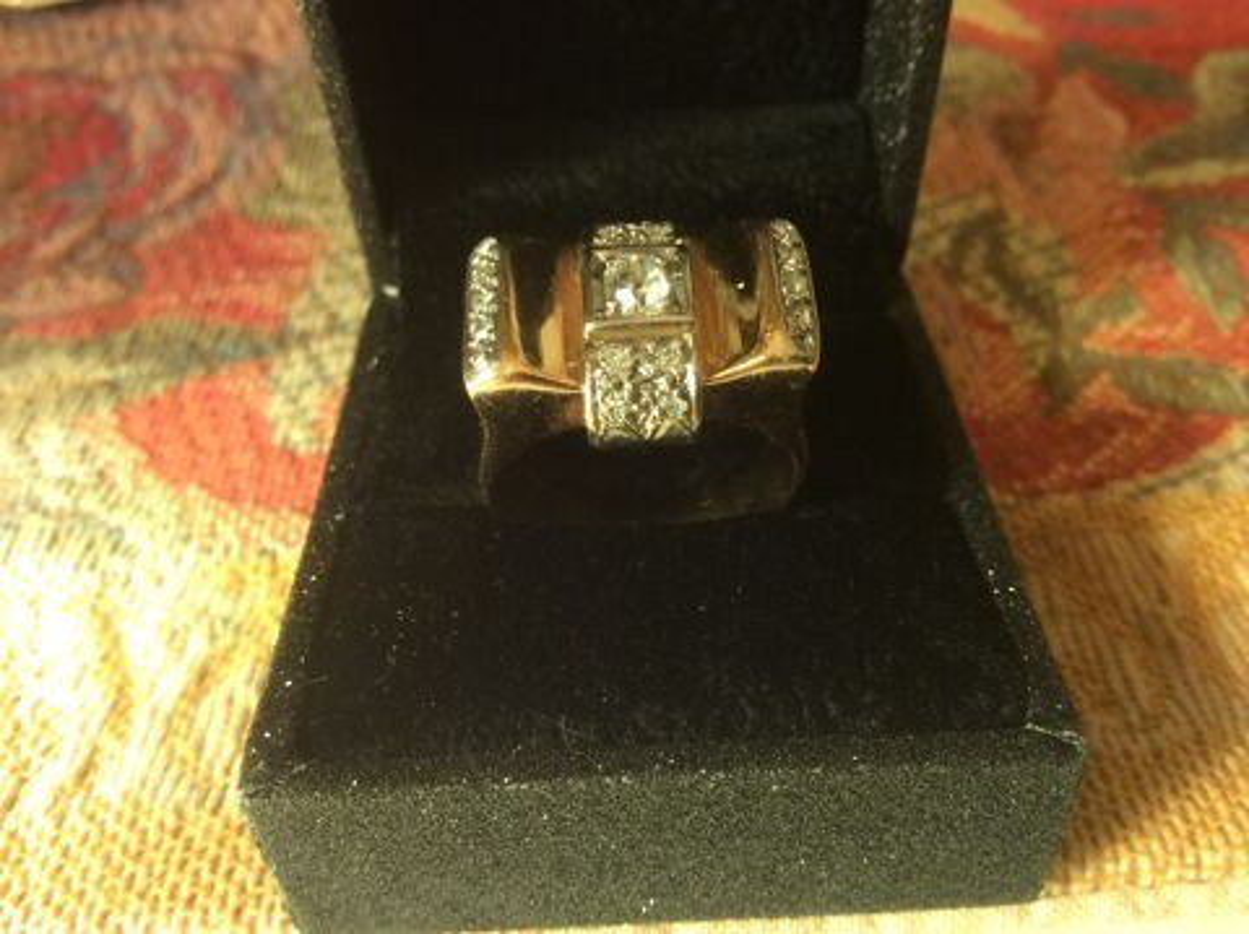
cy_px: 467
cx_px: 624
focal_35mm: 32
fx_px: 1153
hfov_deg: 56.9
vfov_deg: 44.1
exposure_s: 1/25
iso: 64
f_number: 2.4
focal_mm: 3.3
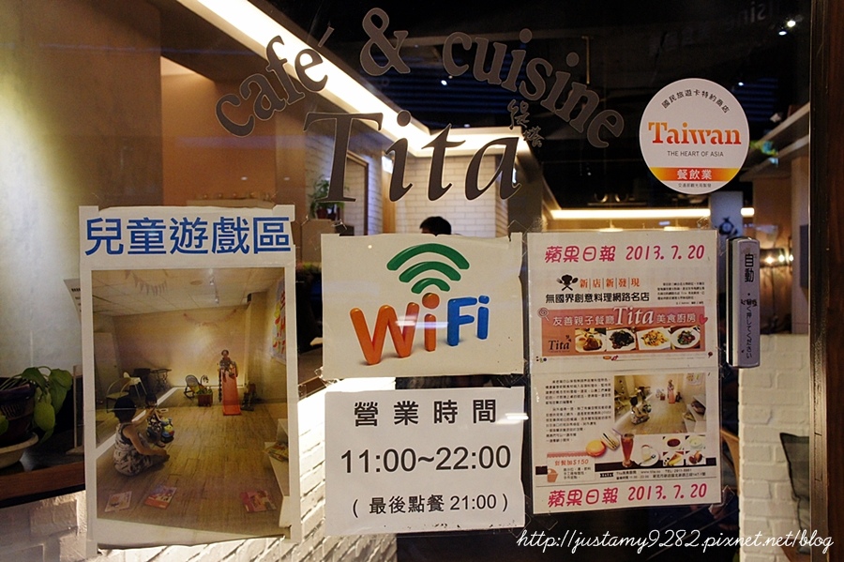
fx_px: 879
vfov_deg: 35.5
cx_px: 422
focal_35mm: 38
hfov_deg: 51.3
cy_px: 281
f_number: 6.3
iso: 1600
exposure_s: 1/30
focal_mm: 25
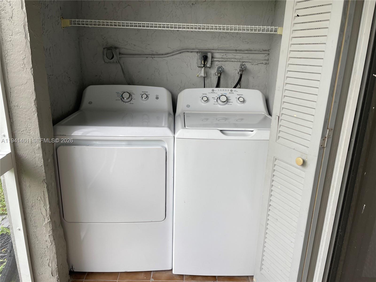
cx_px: 188
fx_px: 282
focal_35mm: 26
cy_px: 141
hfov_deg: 67.3
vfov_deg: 53.1
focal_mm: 4.2
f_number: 1.6
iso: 32
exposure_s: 1/144
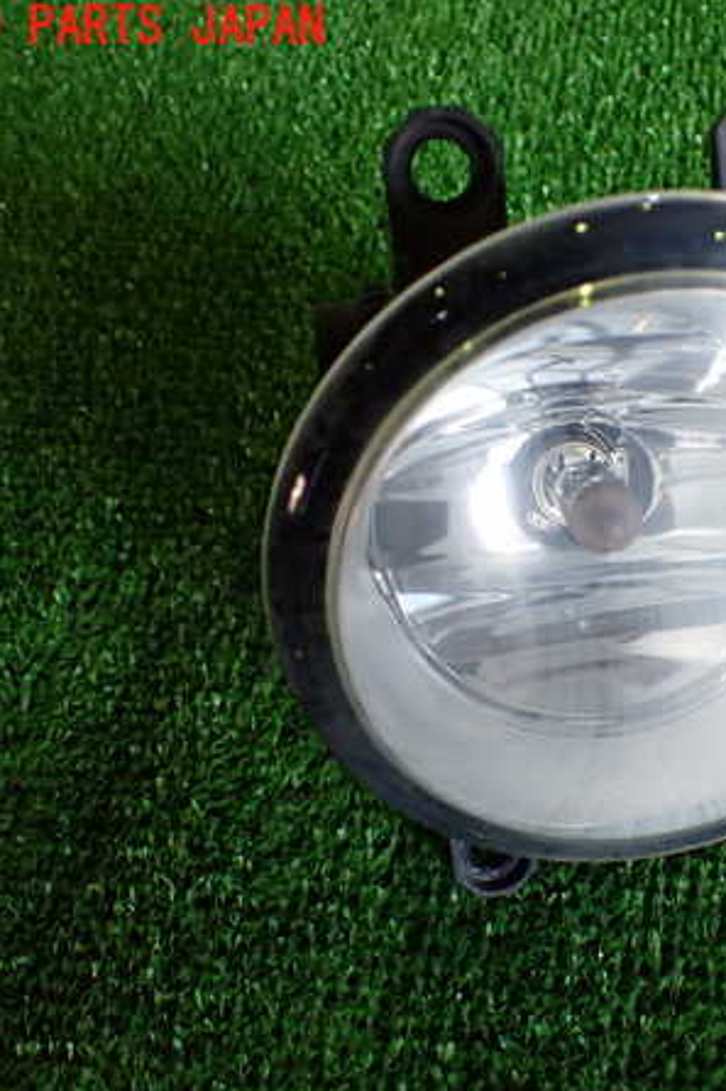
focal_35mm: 42
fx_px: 1271
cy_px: 548
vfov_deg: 46.4
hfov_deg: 30.8
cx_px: 614
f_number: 2.3
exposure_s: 1/125
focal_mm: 5.4
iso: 500
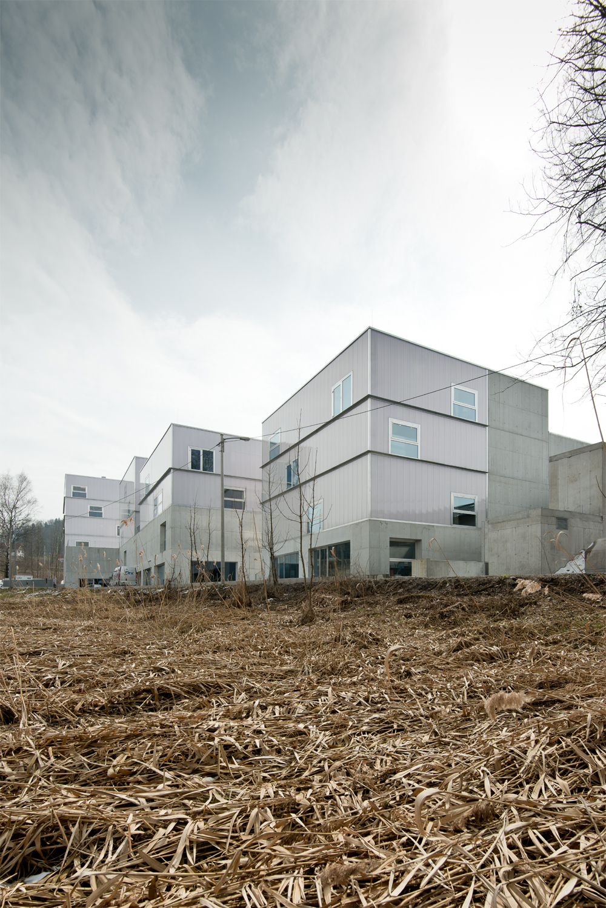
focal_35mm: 16
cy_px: 454
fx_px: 404
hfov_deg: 73.8
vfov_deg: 96.7
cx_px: 303
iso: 100
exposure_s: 1/60
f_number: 13
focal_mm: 16
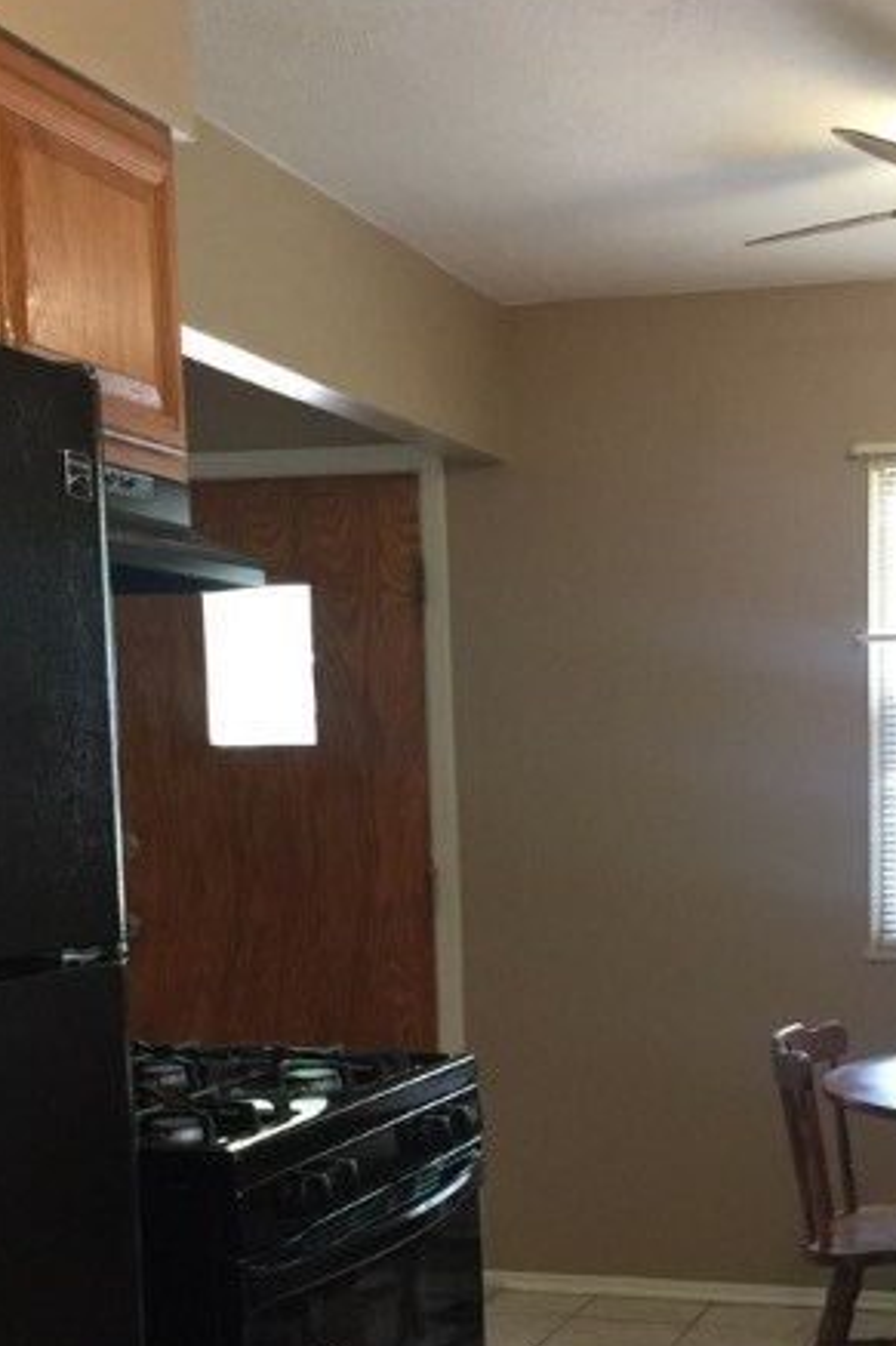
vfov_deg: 36.5
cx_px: 720
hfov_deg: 25.1
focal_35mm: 53
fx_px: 1980
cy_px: 1041
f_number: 2.2
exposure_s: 1/17
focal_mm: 4.15
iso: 80
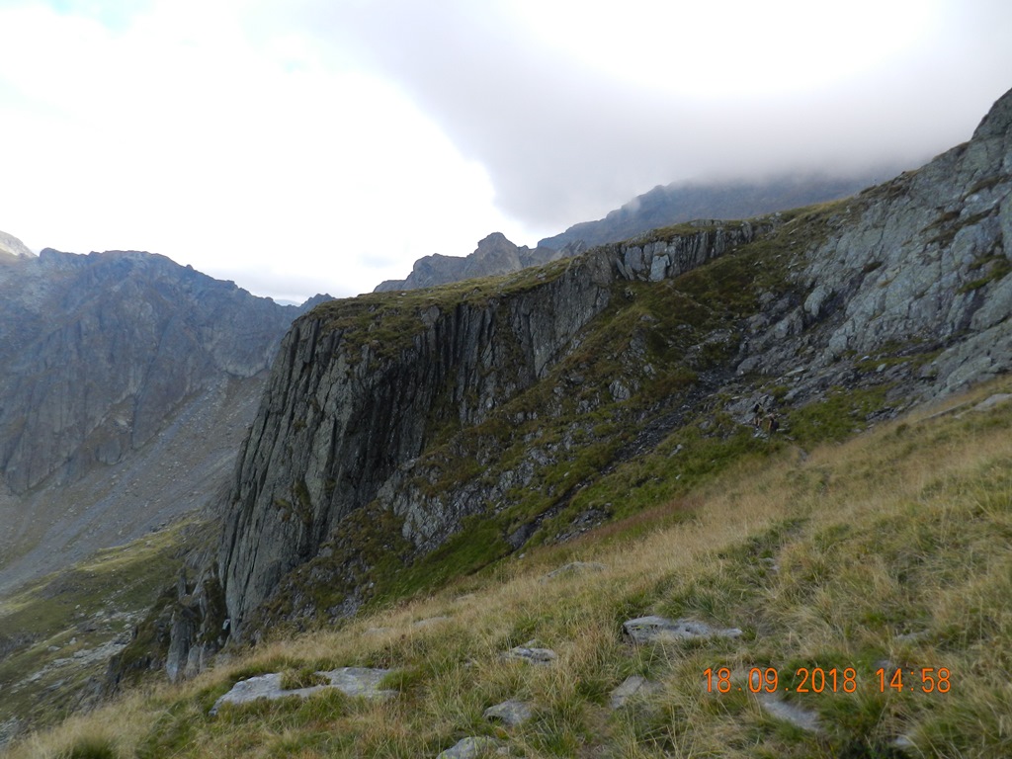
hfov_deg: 73.9
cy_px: 380
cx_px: 506
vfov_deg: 58.9
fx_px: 672
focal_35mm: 23
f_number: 3.4
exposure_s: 1/400
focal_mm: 4
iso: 160
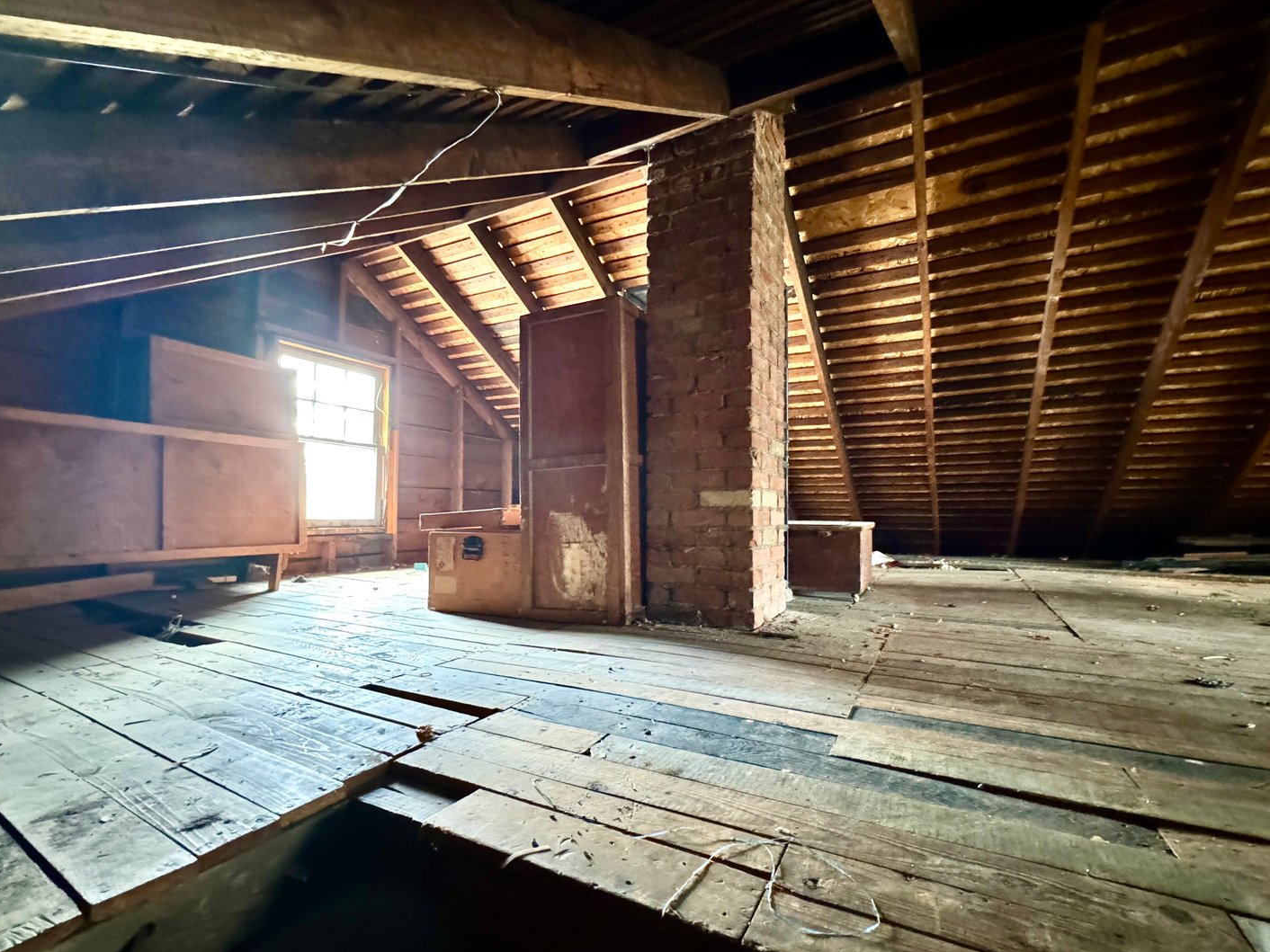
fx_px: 550
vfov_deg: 81.7
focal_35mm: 15
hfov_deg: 98.0
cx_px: 677
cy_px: 488
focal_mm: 2.22
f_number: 2.2
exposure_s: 1/36
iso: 1600
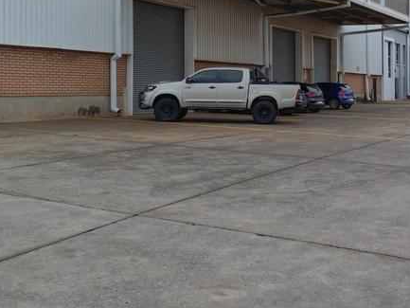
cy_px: 78
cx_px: 345
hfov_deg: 37.8
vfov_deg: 29.8
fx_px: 569
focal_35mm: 48
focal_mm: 4.7
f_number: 1.8
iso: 100
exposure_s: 1/835
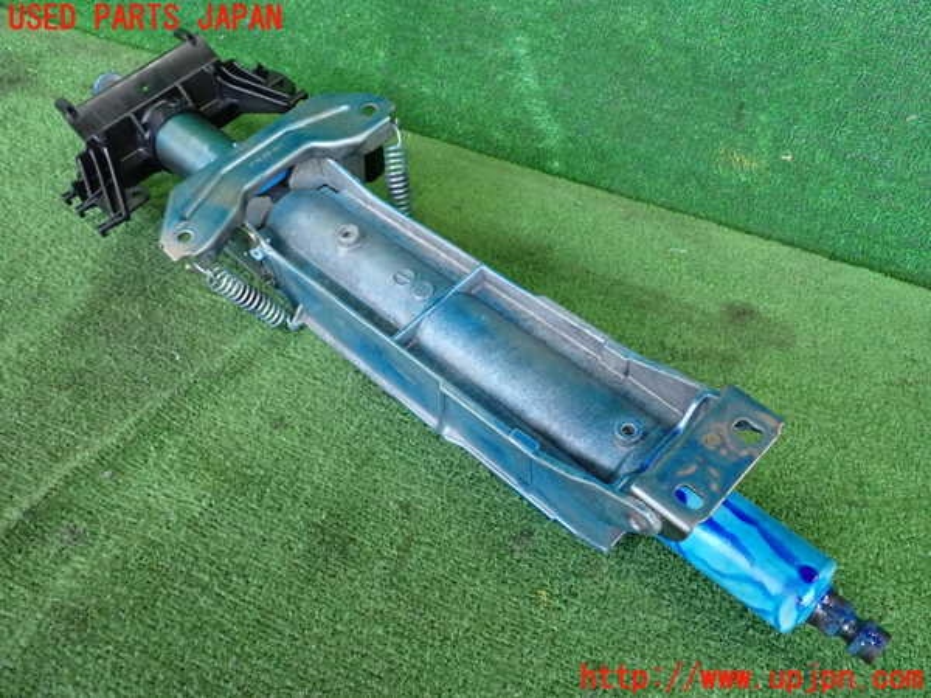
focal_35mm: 32
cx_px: 466
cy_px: 349
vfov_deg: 44.2
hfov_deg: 56.8
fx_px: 861
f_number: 2.4
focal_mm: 5.79
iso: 800
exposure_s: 1/125
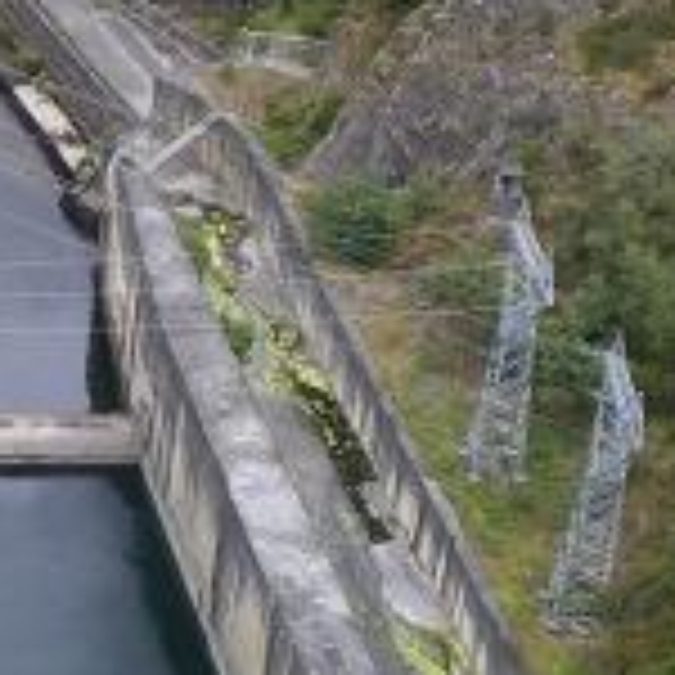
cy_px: 454
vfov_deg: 12.7
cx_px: -346
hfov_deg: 12.1
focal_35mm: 137
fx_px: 3022
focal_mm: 7.4
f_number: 3.5
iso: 64
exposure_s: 1/100
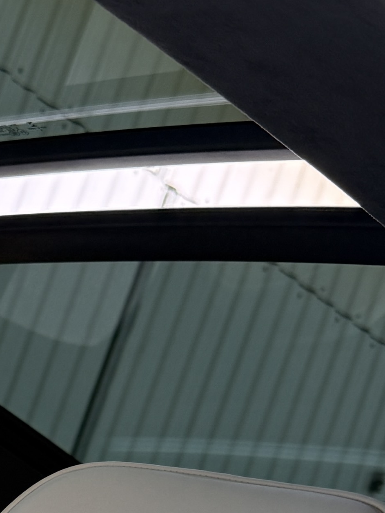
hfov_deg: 12.7
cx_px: -247
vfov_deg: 17.4
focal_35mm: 109
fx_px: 1617
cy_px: 582
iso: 100
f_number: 1.78
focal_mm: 6.76
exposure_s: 1/251
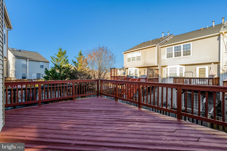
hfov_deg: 96.7
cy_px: 76
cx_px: 114
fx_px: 101
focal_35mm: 16
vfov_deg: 73.7
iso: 1250
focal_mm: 16
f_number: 8
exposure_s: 1/800
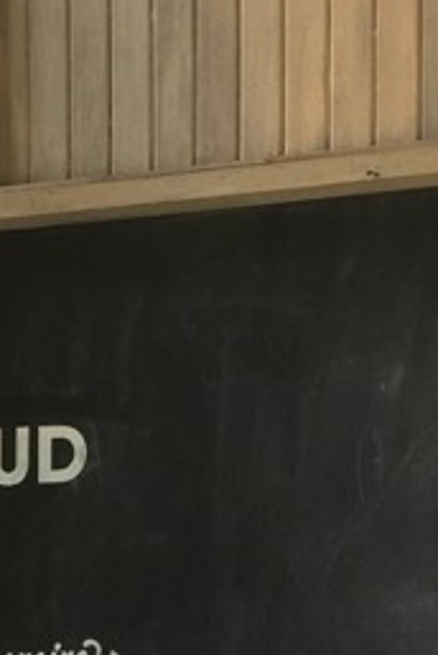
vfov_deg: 16.1
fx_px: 2184
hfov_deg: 11.4
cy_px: 874
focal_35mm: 120
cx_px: 18
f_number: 2.2
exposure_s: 1/17
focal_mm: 4.15
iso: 64
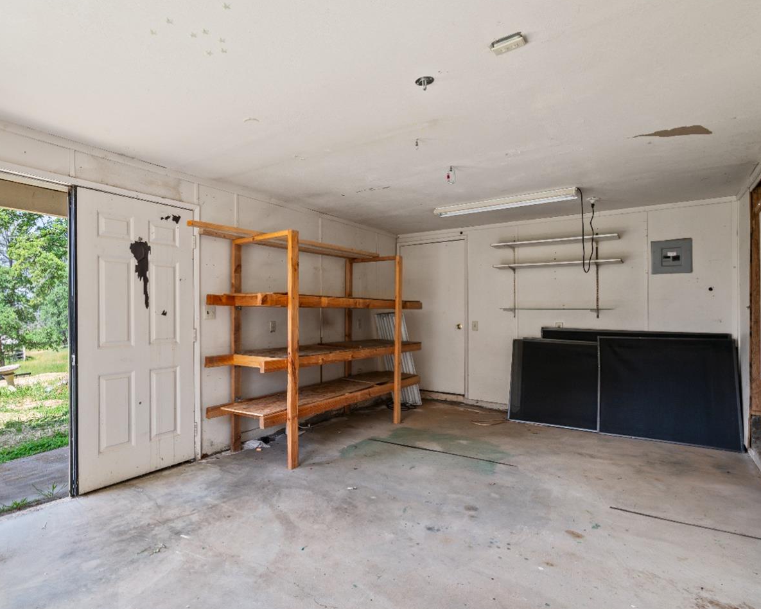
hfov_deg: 82.2
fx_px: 428
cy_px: 313
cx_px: 303
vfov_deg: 70.8
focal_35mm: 19
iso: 100
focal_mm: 16
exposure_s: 1/5
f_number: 8
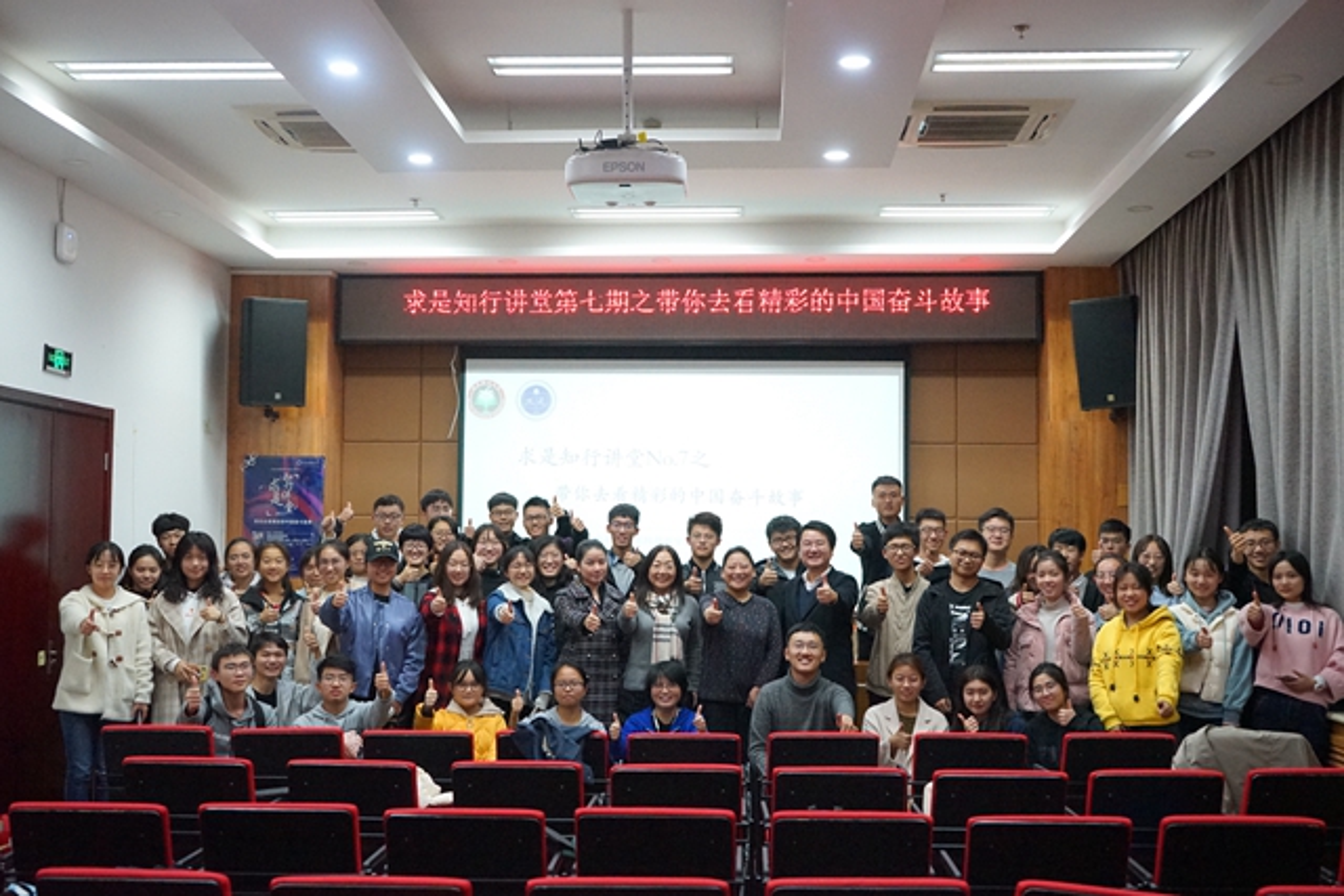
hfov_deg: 48.4
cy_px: 448
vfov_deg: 33.4
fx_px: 1494
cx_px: 672
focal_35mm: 40
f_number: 5.6
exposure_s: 1/160
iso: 8000
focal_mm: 40
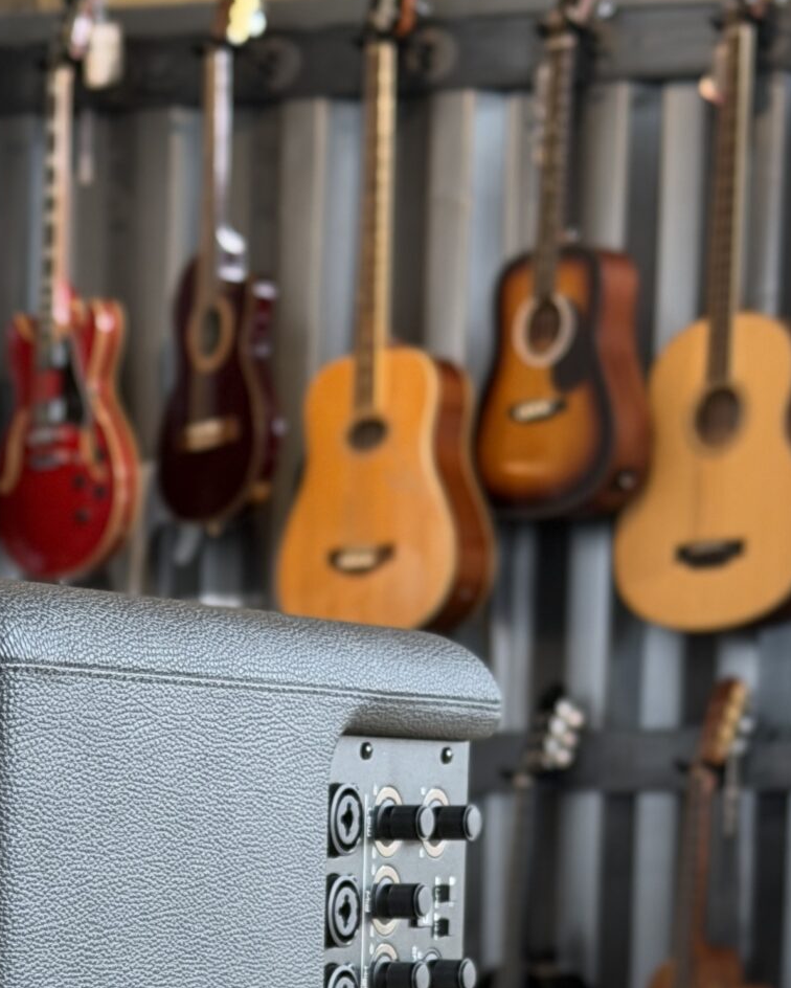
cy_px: 1325
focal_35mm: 127
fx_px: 3714
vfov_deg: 14.4
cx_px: -75
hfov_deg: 12.0
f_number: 1.78
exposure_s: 1/73
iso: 100
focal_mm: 6.76
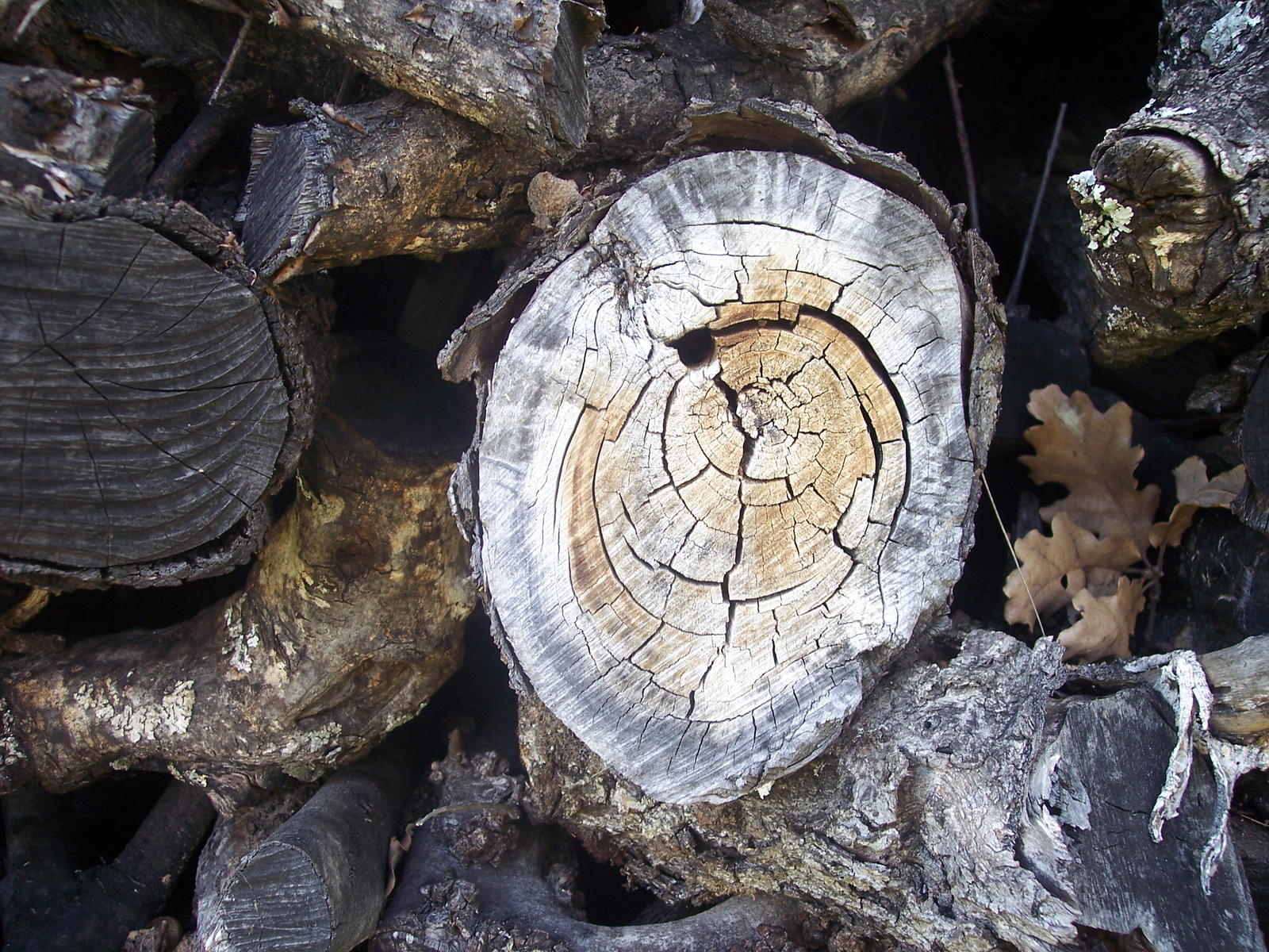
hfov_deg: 47.9
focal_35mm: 39
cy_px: 476
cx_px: 634
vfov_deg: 36.8
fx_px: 1430
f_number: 3.4
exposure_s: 1/60
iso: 100
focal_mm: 8
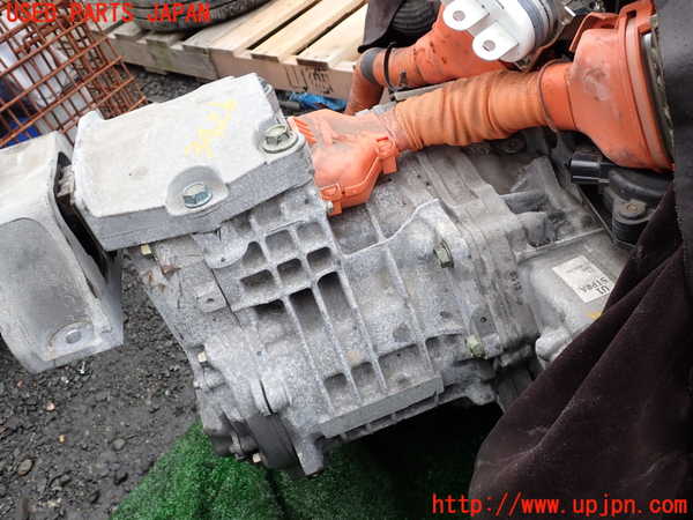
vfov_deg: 46.8
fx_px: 601
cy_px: 260
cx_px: 346
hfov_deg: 60.0
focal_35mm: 30
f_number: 3.2
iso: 100
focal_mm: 5.4
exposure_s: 1/160
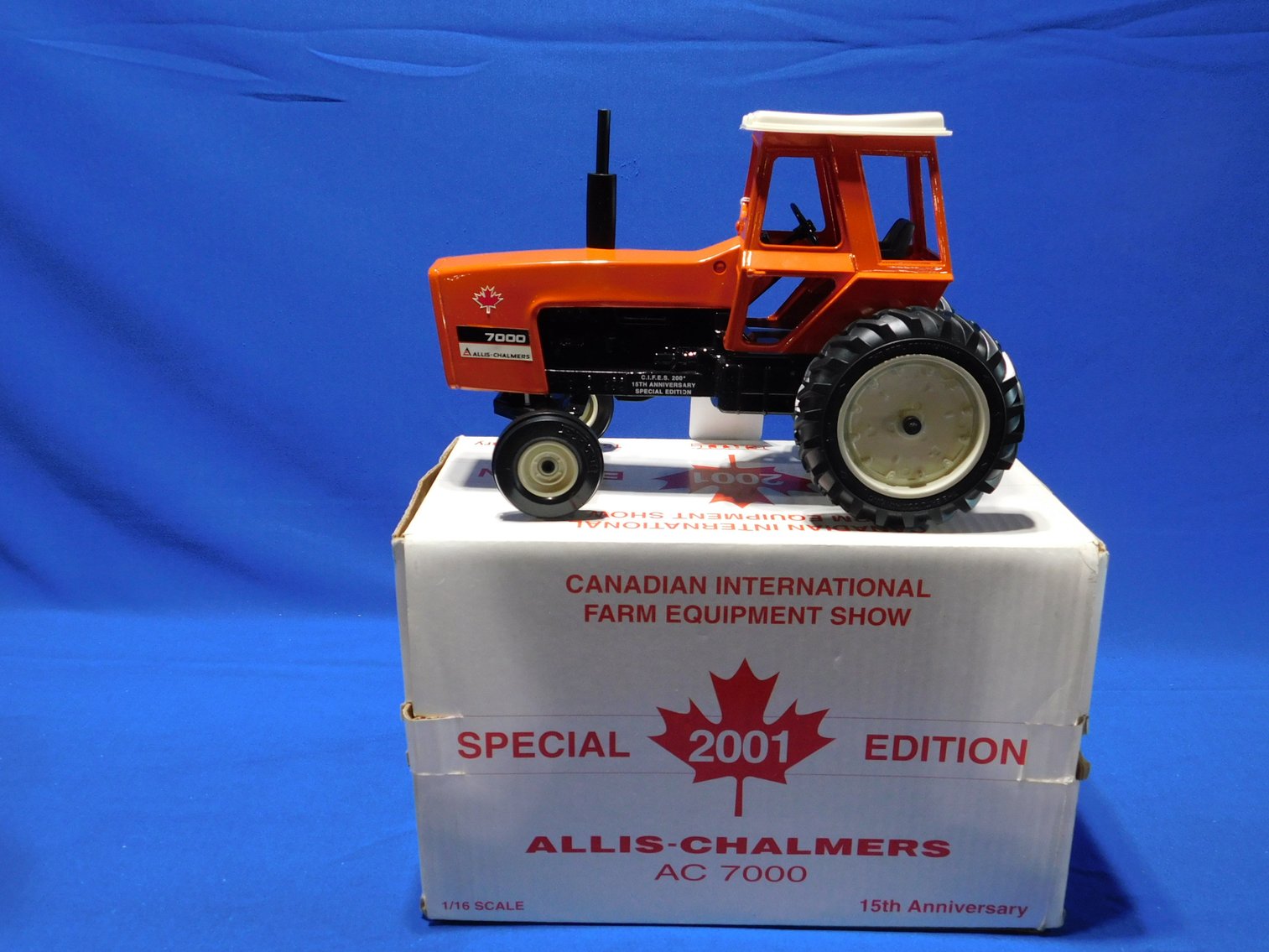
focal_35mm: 30
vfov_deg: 46.8
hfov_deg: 60.0
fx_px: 1100
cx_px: 634
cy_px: 476
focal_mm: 5.3
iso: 200
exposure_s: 1/30
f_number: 3.2
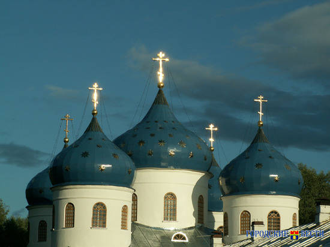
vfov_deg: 12.0
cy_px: 124
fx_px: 1172
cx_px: 165
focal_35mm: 123
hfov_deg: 16.0
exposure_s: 1/640
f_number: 5.6
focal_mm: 20.11
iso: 50
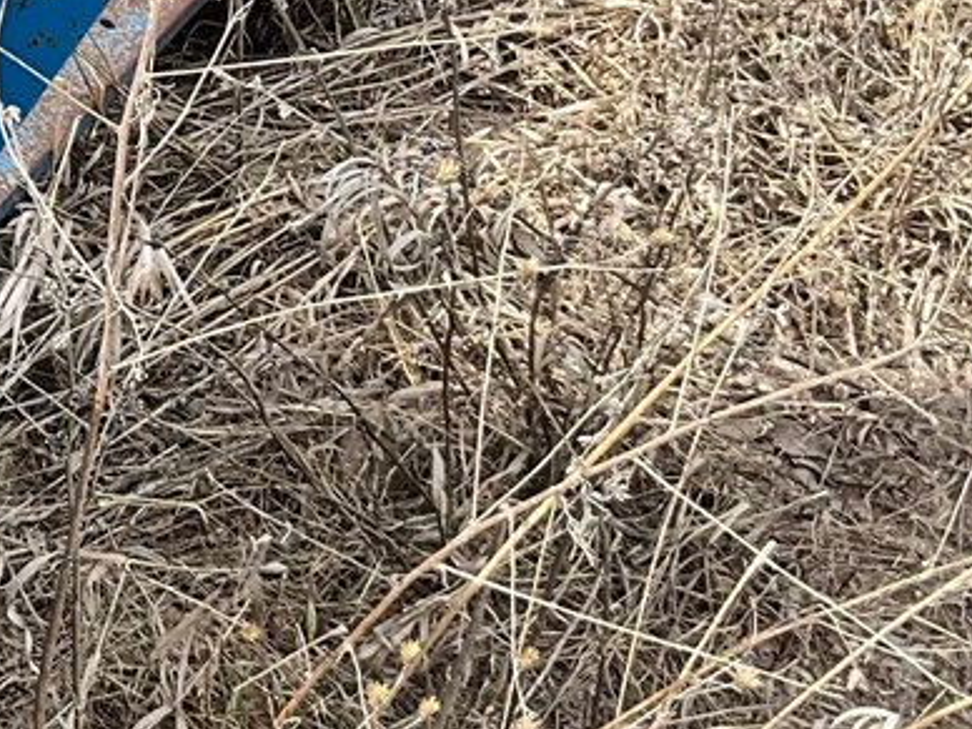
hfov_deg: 16.2
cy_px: -14
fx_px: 3173
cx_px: -387
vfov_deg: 12.9
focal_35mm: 113
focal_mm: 3
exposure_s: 1/509
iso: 25
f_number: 1.8
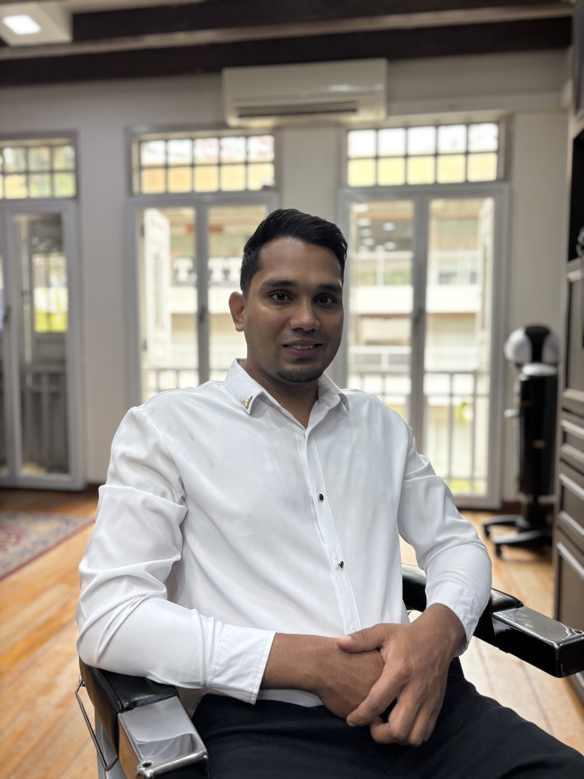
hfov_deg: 53.1
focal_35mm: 26
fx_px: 585
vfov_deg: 67.3
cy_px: 390
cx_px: 292
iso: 64
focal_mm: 5.96
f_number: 1.6
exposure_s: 1/100
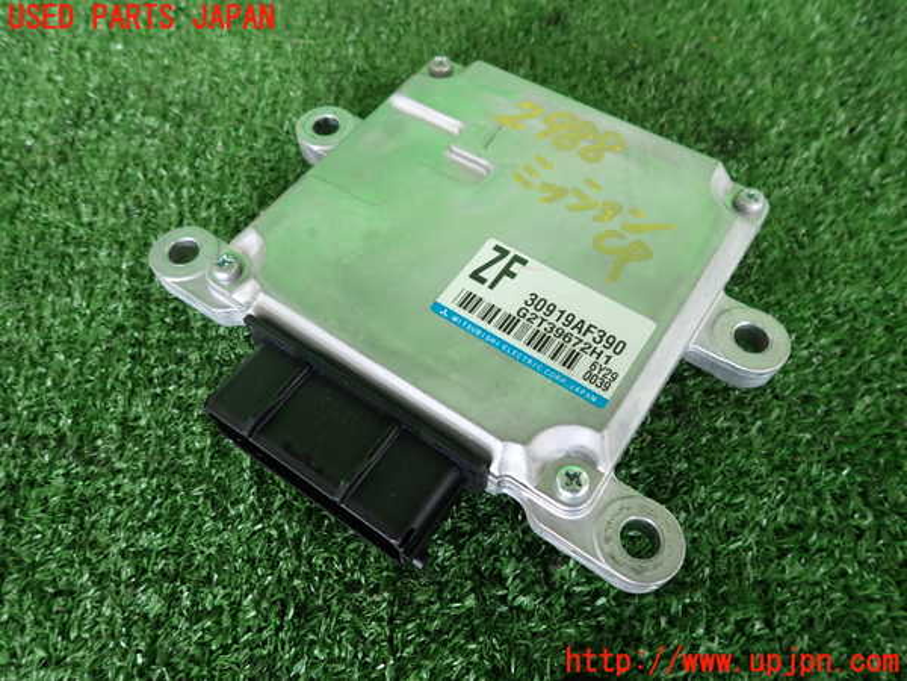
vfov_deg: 54.9
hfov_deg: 69.4
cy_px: 340
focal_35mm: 25
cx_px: 454
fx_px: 655
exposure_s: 1/60
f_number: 2
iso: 160
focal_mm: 4.5
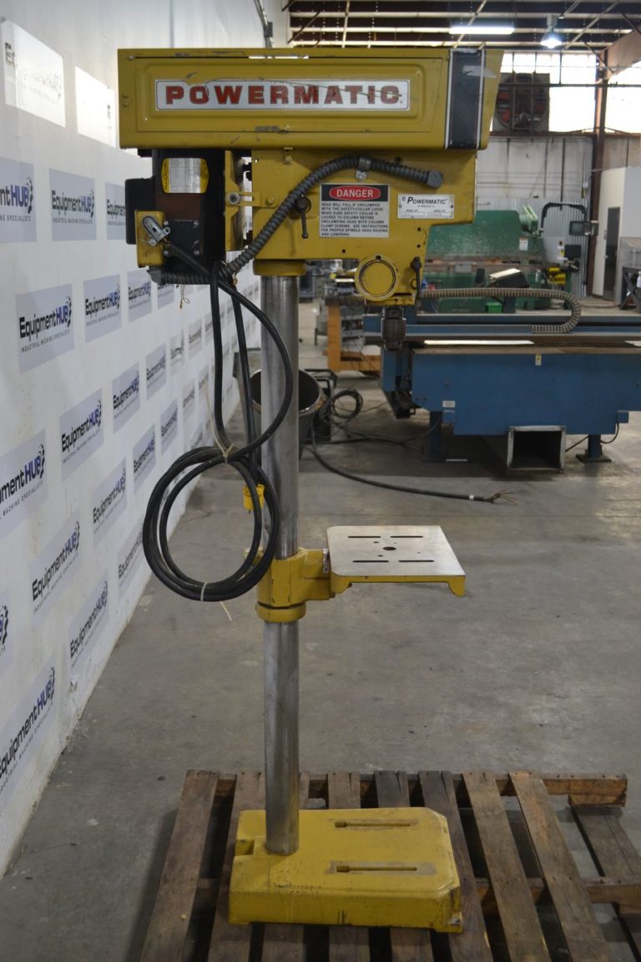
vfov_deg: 53.1
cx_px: 320
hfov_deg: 36.9
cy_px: 481
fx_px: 961
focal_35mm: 36
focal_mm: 24
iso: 400
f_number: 4
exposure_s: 1/40
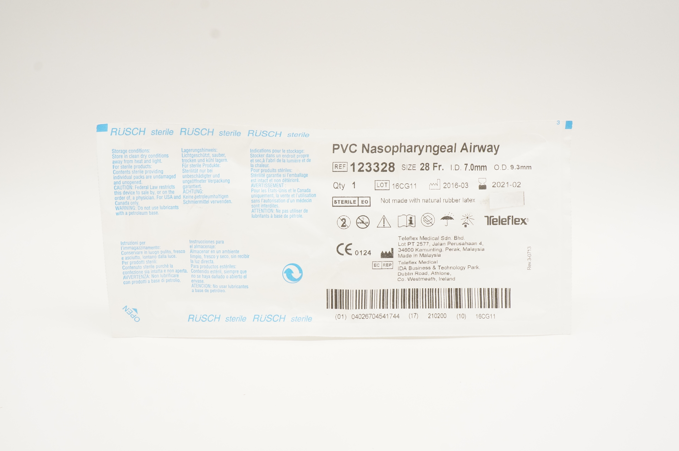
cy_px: 226
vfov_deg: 38.3
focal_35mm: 34
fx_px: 650
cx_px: 340
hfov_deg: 55.2
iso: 800
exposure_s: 1/40
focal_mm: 23
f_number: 11
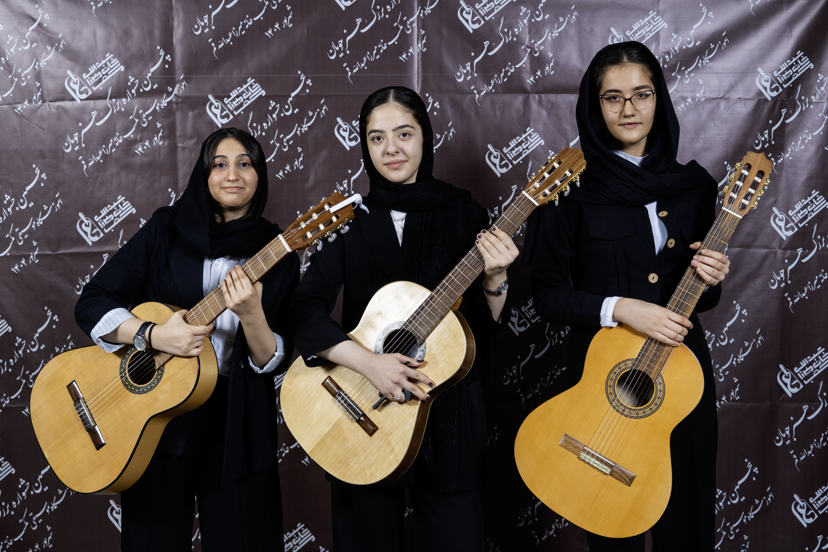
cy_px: 276
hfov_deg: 41.1
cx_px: 414
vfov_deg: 28.1
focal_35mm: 48
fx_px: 1104
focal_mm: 48
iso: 320
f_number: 4
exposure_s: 1/125
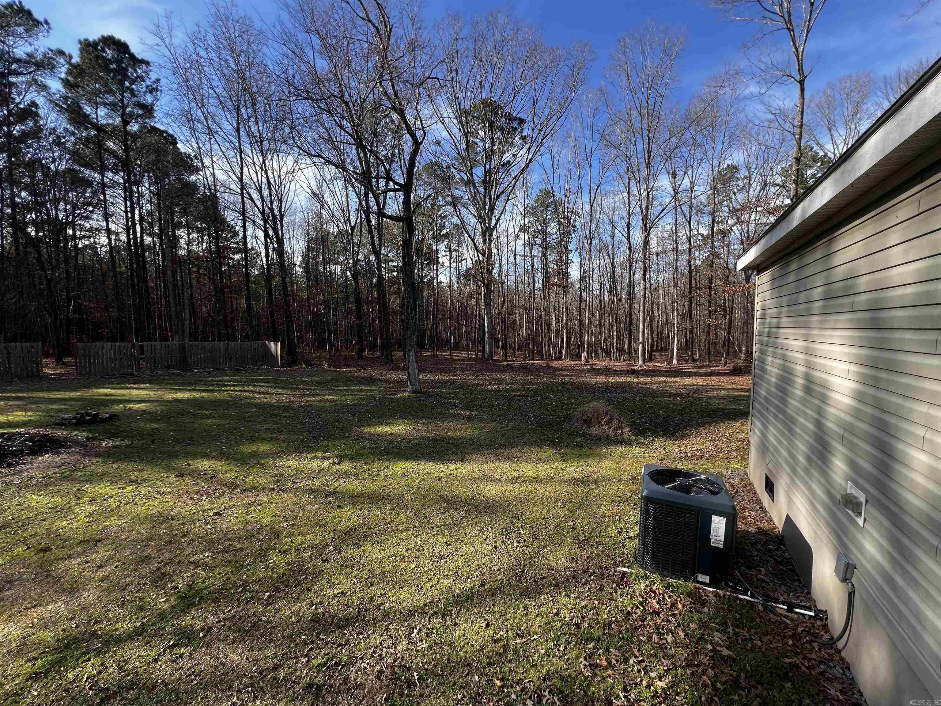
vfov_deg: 89.9
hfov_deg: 106.2
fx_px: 353
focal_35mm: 13
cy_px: 353
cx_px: 470
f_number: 1.8
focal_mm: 1.57
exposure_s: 1/392
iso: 32
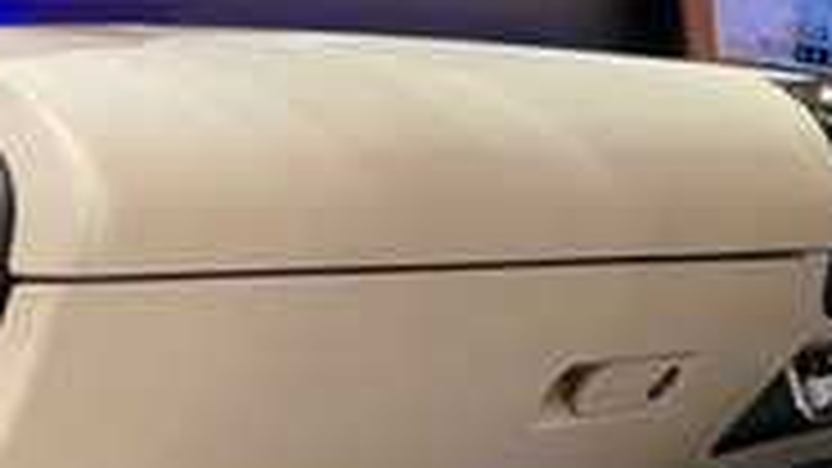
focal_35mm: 98
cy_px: 747
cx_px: 935
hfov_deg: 20.7
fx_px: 2162
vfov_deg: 11.7
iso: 250
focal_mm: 4.2
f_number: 1.6
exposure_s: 1/50
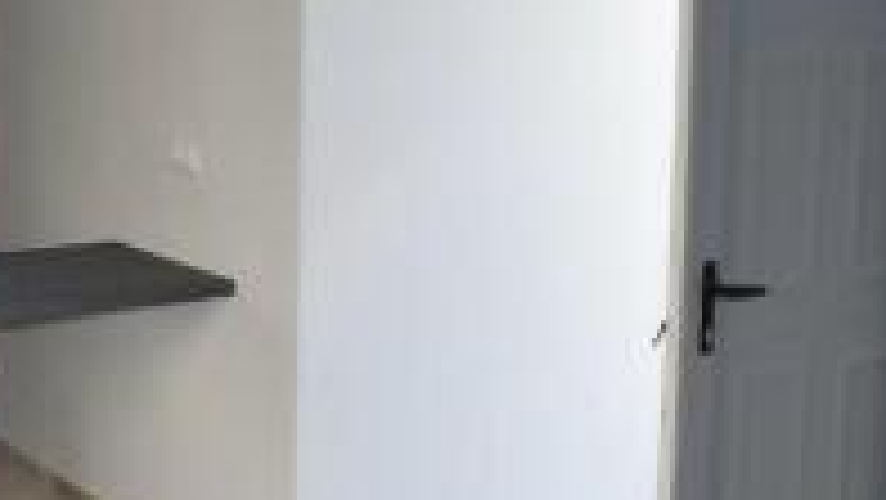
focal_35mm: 76
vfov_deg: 15.8
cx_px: 72
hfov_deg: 26.8
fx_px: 1786
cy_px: 115
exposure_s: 1/125
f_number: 5.6
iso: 360
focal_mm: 20
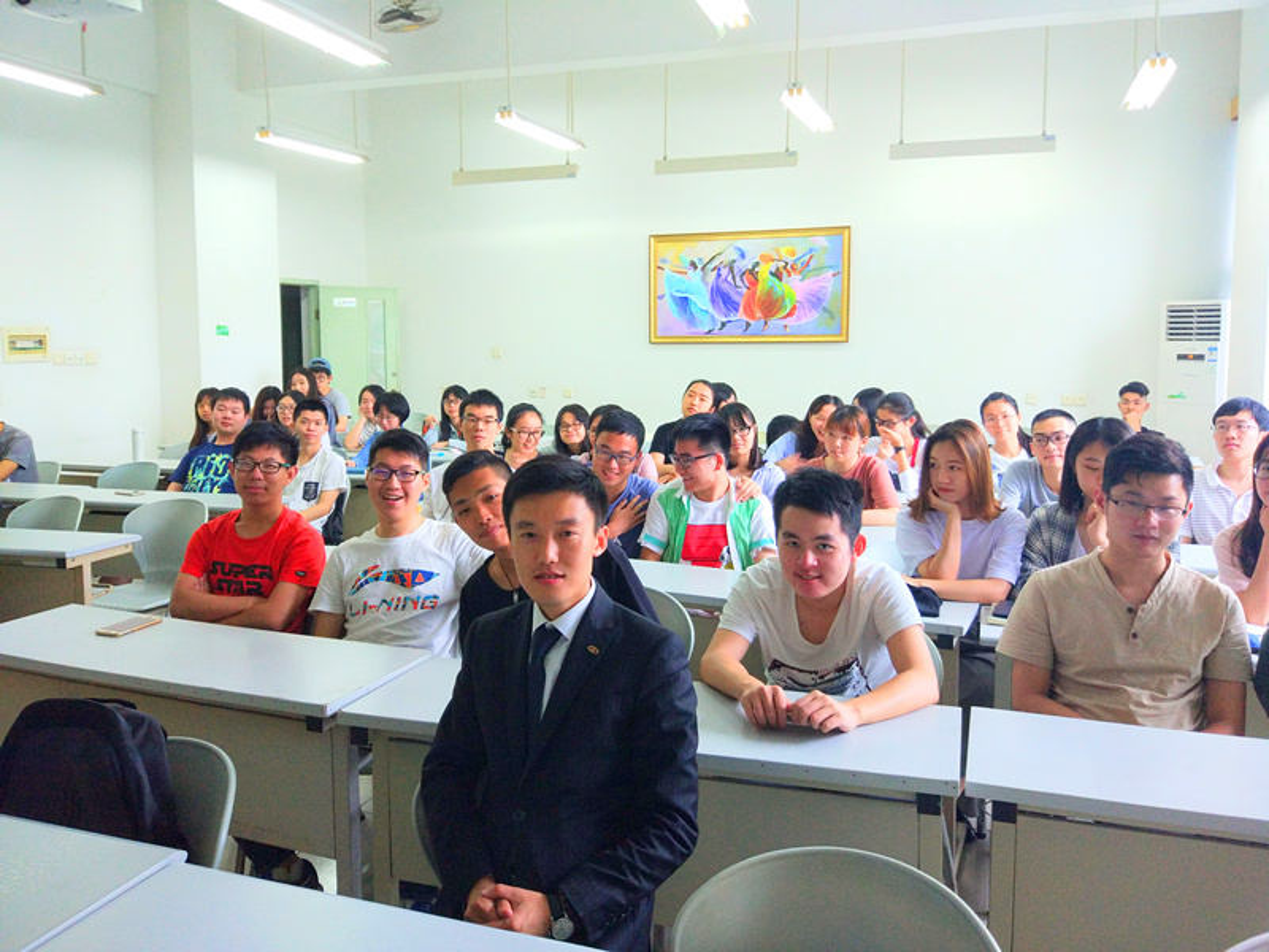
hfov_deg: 63.4
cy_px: 476
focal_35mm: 28
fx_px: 1026
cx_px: 634
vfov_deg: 49.7
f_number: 2
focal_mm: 4.26
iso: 277
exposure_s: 1/33
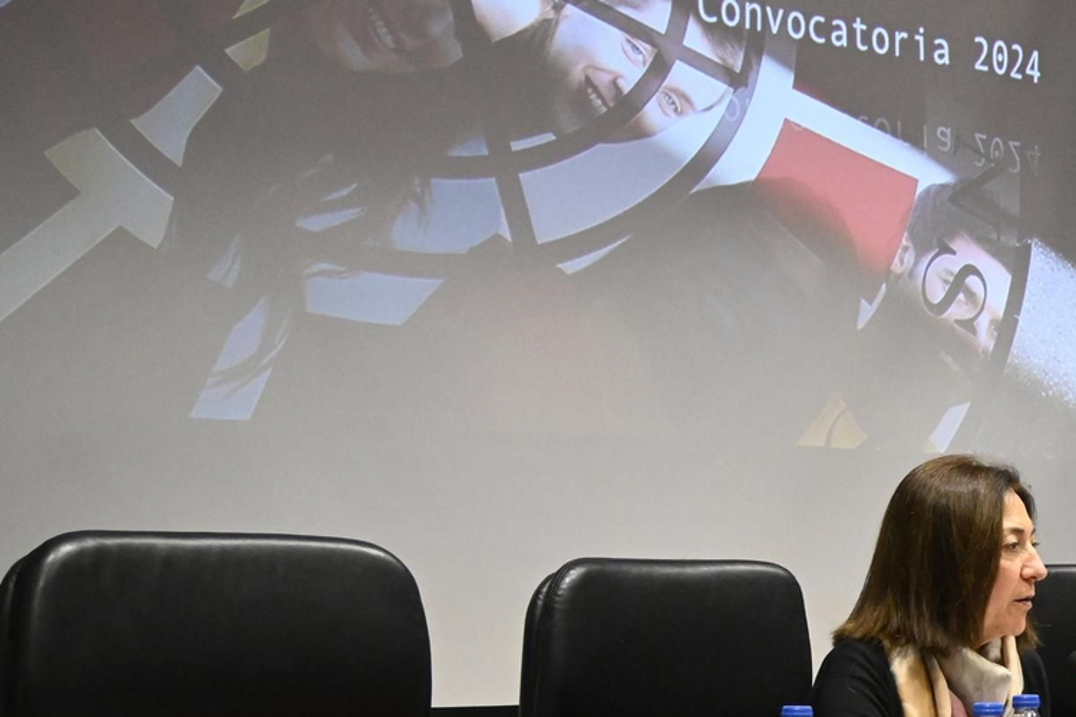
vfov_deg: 14.2
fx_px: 2869
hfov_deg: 20.4
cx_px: 1133
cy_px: 595
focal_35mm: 96
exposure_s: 1/100
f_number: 5
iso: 4000
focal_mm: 30
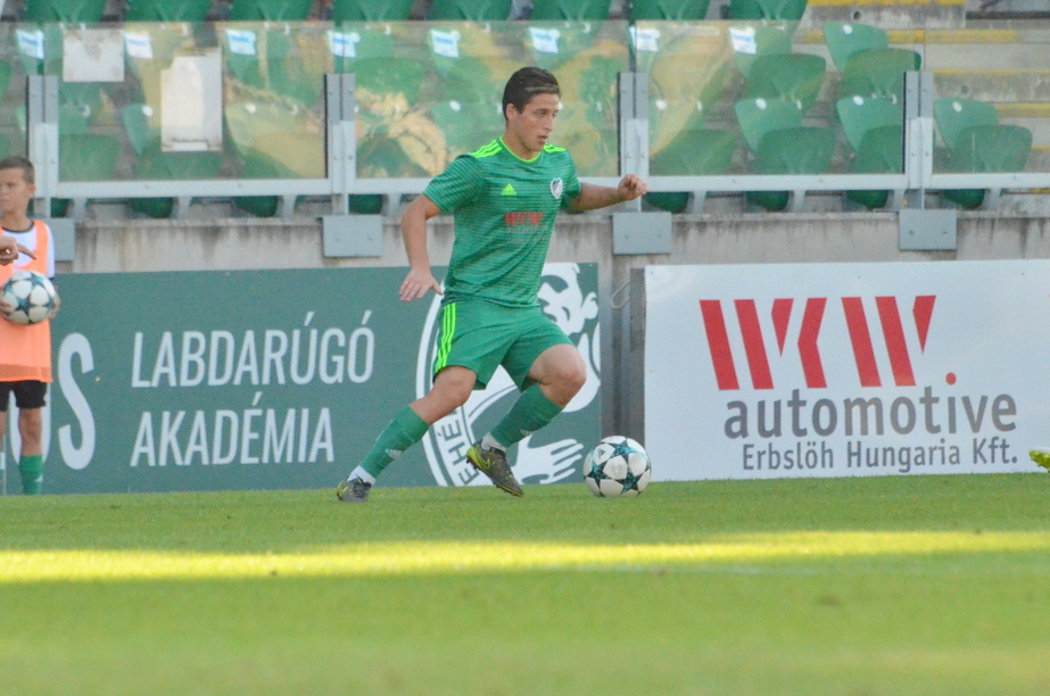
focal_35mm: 585
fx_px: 17033
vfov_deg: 2.3
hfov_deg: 3.5
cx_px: 537
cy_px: 260
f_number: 8
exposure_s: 1/4000
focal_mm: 300
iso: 6400
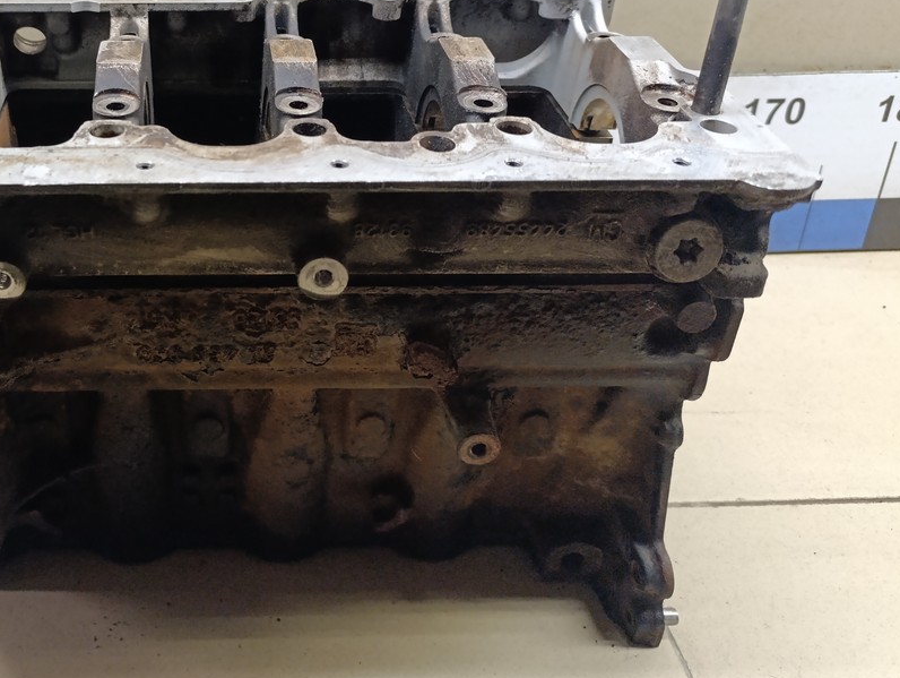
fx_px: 963
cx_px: 199
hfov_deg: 47.7
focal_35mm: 37
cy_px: 169
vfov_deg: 37.8
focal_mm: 6.14
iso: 800
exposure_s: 1/100
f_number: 1.6
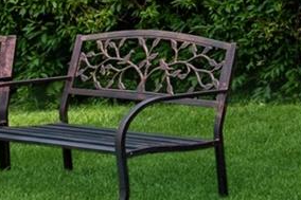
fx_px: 844
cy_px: -61
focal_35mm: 101
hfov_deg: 11.8
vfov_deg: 13.1
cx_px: 875
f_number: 11
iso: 200
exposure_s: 1/100
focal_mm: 14
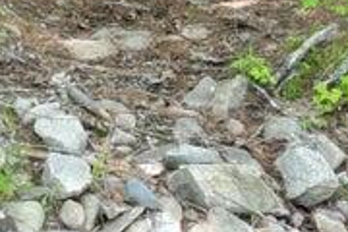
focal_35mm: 189
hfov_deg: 10.8
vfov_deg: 7.1
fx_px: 1827
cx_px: 51
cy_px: -180
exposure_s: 1/120
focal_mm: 6.72
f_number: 1.7
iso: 140
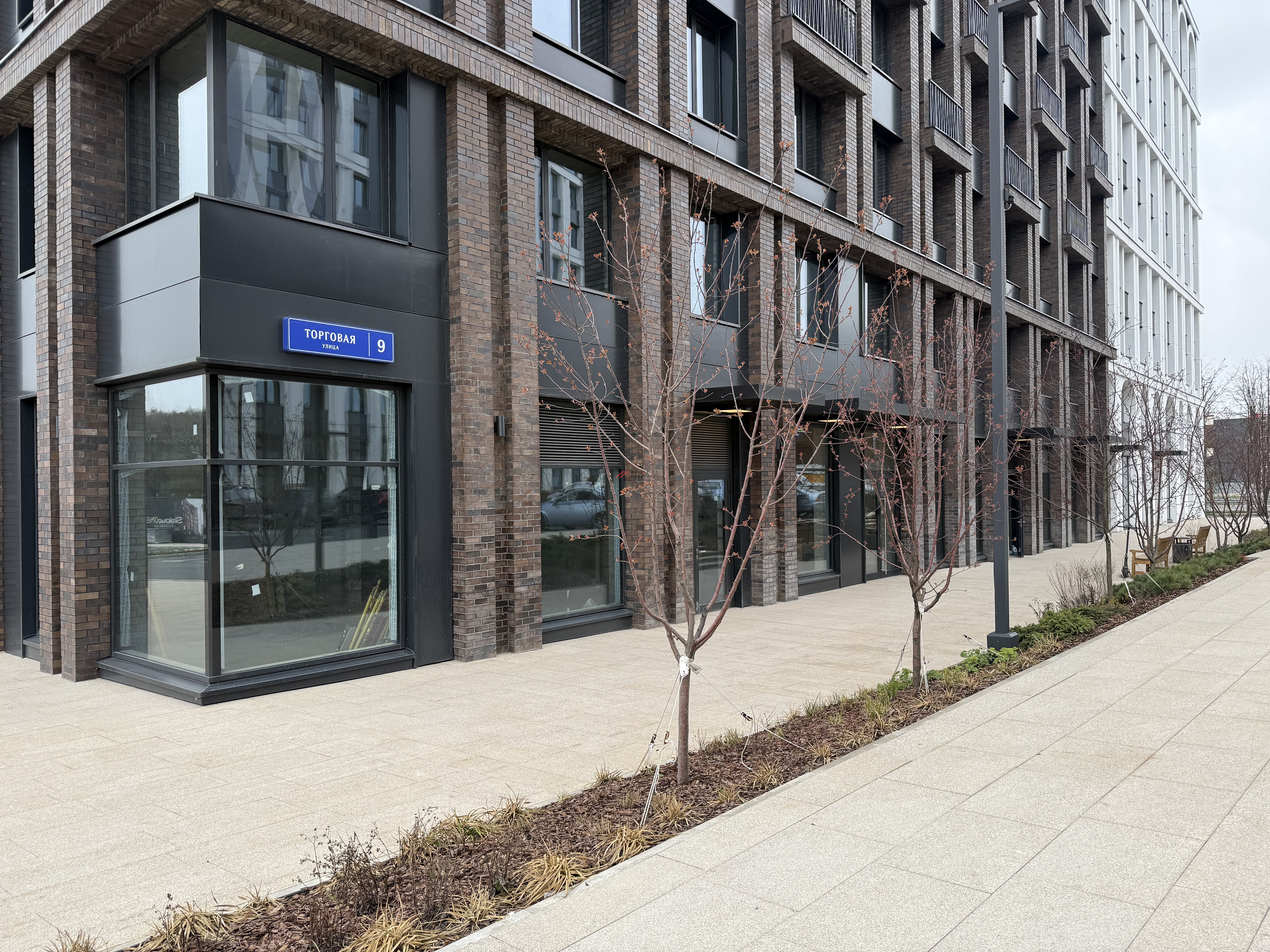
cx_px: 635
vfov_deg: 56.8
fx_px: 881
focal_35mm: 24
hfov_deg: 71.6
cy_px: 476
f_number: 1.78
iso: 80
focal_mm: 6.76
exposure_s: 1/649
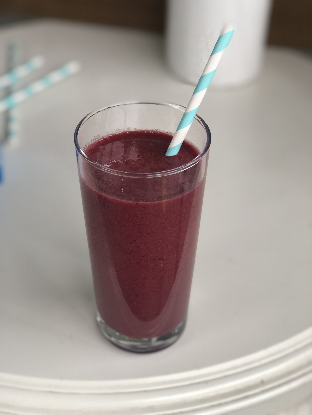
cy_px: 208
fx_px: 685
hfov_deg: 25.7
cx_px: 156
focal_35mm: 57
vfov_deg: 33.8
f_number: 2.8
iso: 40
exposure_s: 1/30
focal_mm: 6.6
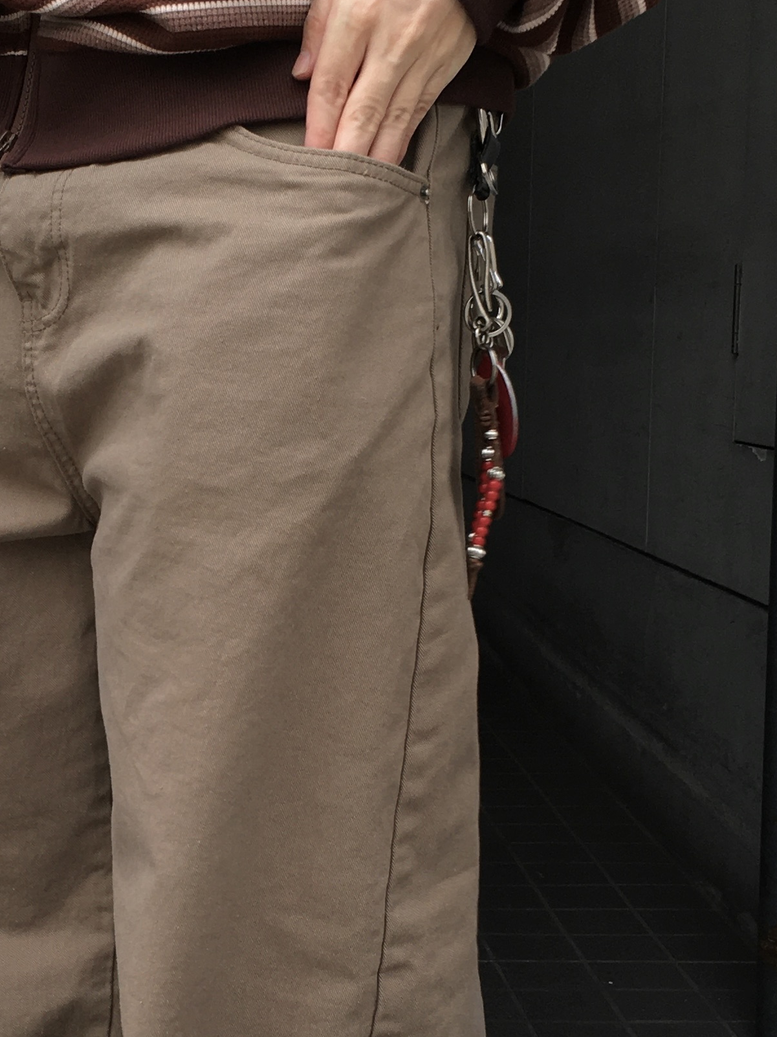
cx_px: 108
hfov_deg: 19.9
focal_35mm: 73
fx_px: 2185
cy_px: 660
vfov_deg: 26.6
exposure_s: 1/120
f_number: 2.2
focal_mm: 4.15
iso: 25
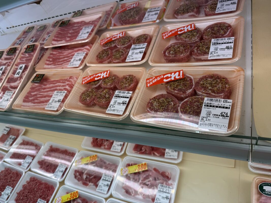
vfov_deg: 56.8
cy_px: 102
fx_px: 188
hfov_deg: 71.6
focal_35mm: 24
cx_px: 136
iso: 64
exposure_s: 1/176
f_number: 1.78
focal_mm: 6.76
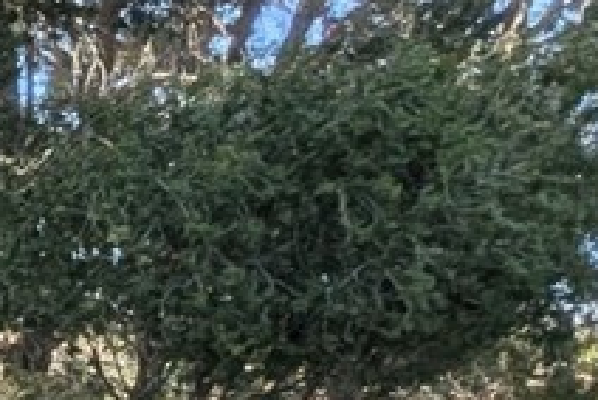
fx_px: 1564
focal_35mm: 94
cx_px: -643
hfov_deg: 16.1
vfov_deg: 13.3
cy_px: 696
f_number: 1.95
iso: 52
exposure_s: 1/560
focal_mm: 2.23
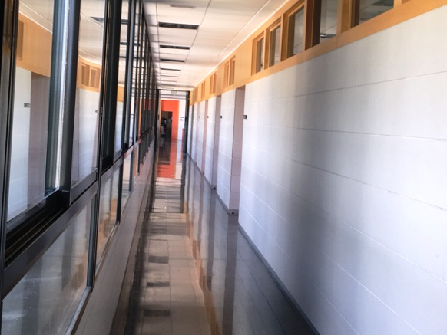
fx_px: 659
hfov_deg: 37.3
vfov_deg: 28.5
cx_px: 267
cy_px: 122
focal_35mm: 51
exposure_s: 1/50
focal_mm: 4.15
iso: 25
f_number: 2.2
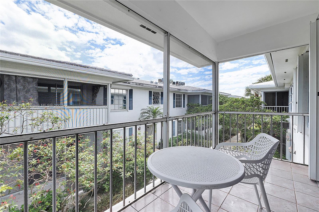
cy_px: 106
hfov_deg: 100.4
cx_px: 160
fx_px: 133
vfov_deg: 77.3
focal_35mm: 15
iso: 200
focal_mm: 10
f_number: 9
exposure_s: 1/160
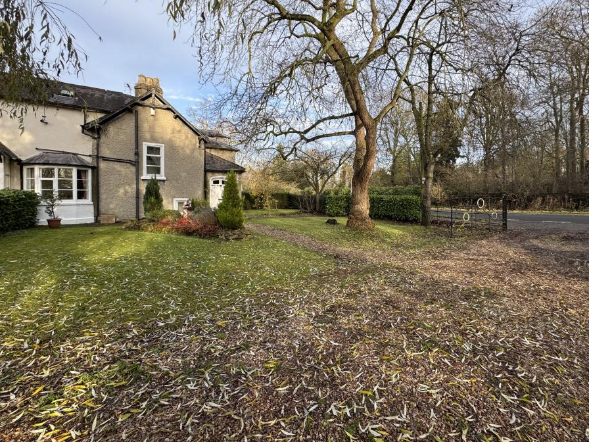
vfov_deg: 77.9
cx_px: 324
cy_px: 199
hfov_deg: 94.2
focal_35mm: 16
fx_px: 272
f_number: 2.2
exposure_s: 1/304
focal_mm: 2.22
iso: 40
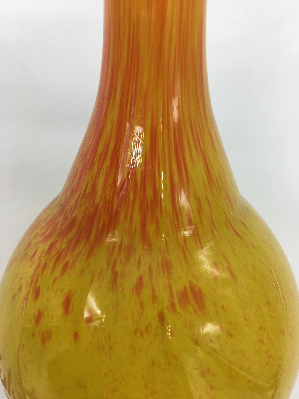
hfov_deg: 48.2
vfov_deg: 61.7
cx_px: 150
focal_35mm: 29
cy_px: 200
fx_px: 334
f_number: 2.2
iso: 25
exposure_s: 1/159
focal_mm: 4.15
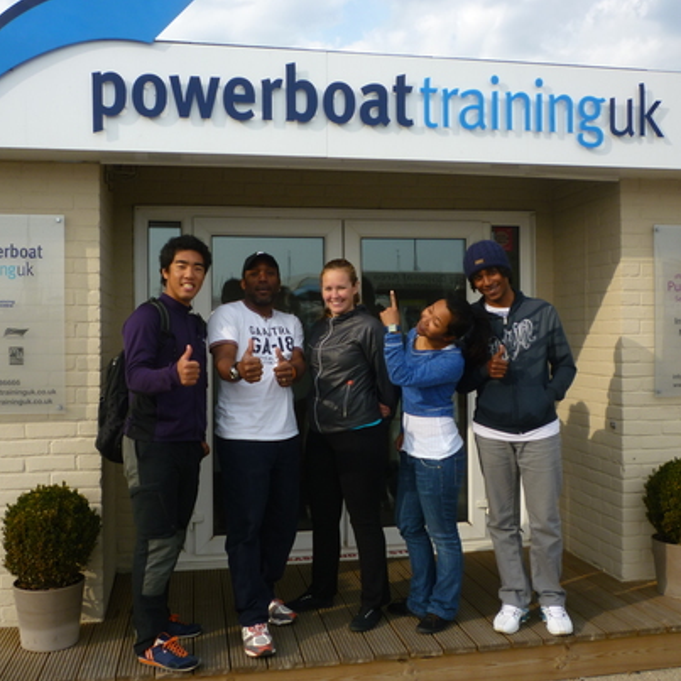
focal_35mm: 35
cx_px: 348
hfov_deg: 47.2
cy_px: 338
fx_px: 779
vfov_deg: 47.2
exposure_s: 1/400
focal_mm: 5.2
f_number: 3.3
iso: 80
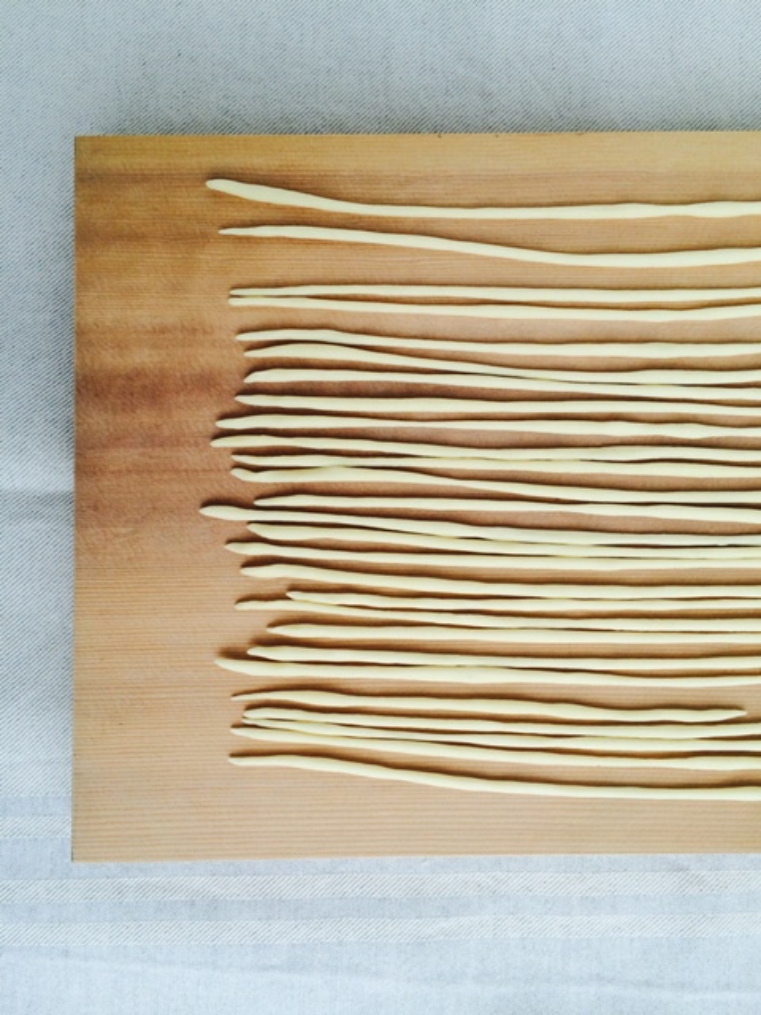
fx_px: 879
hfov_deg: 46.8
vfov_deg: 60.0
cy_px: 508
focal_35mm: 30
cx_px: 380
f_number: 2.2
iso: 32
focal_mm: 4.12
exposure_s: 1/260
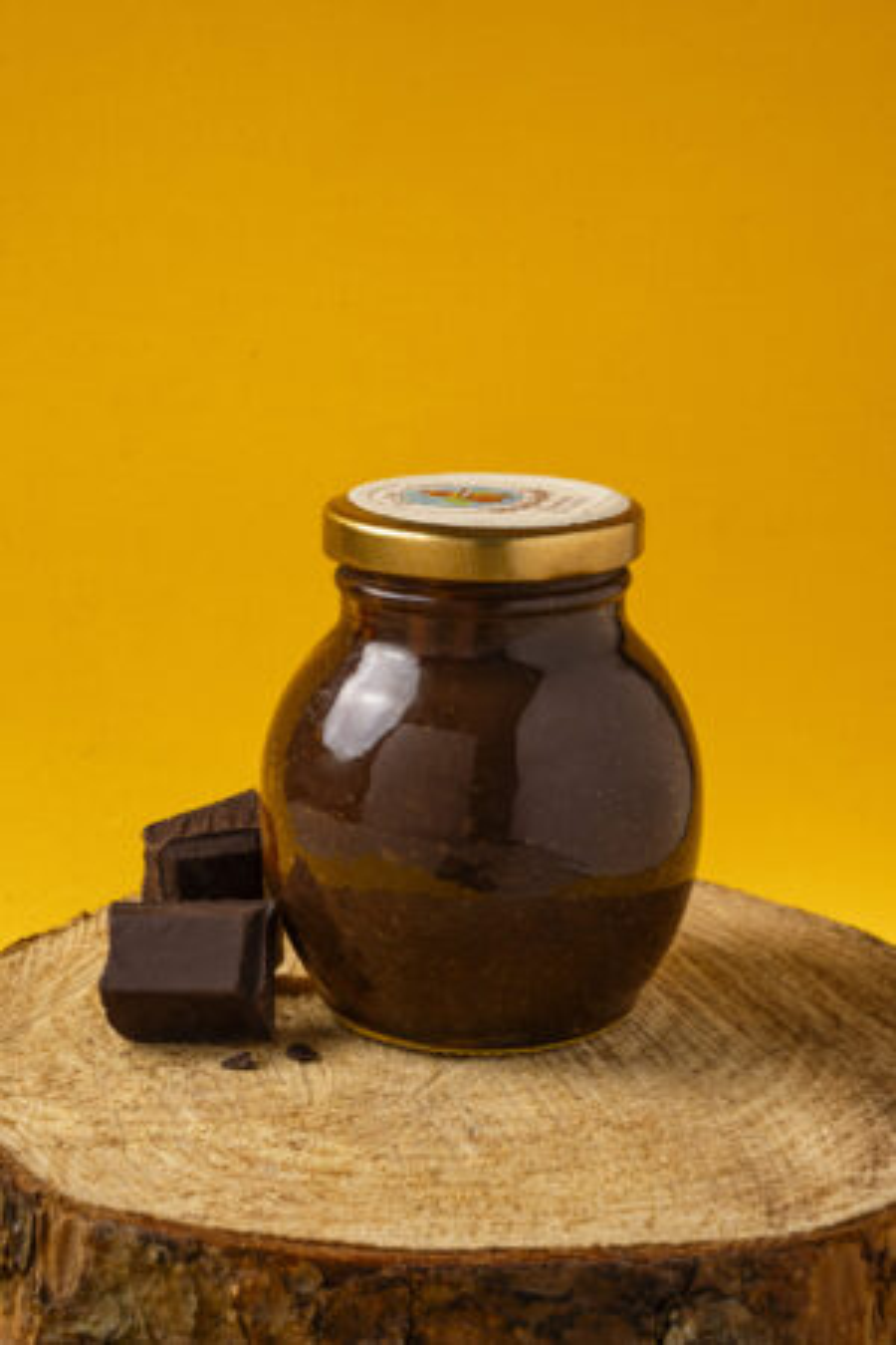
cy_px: 672
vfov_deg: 28.8
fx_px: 2613
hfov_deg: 19.5
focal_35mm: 70
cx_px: 448
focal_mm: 70
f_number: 16
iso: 800
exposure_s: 1/160
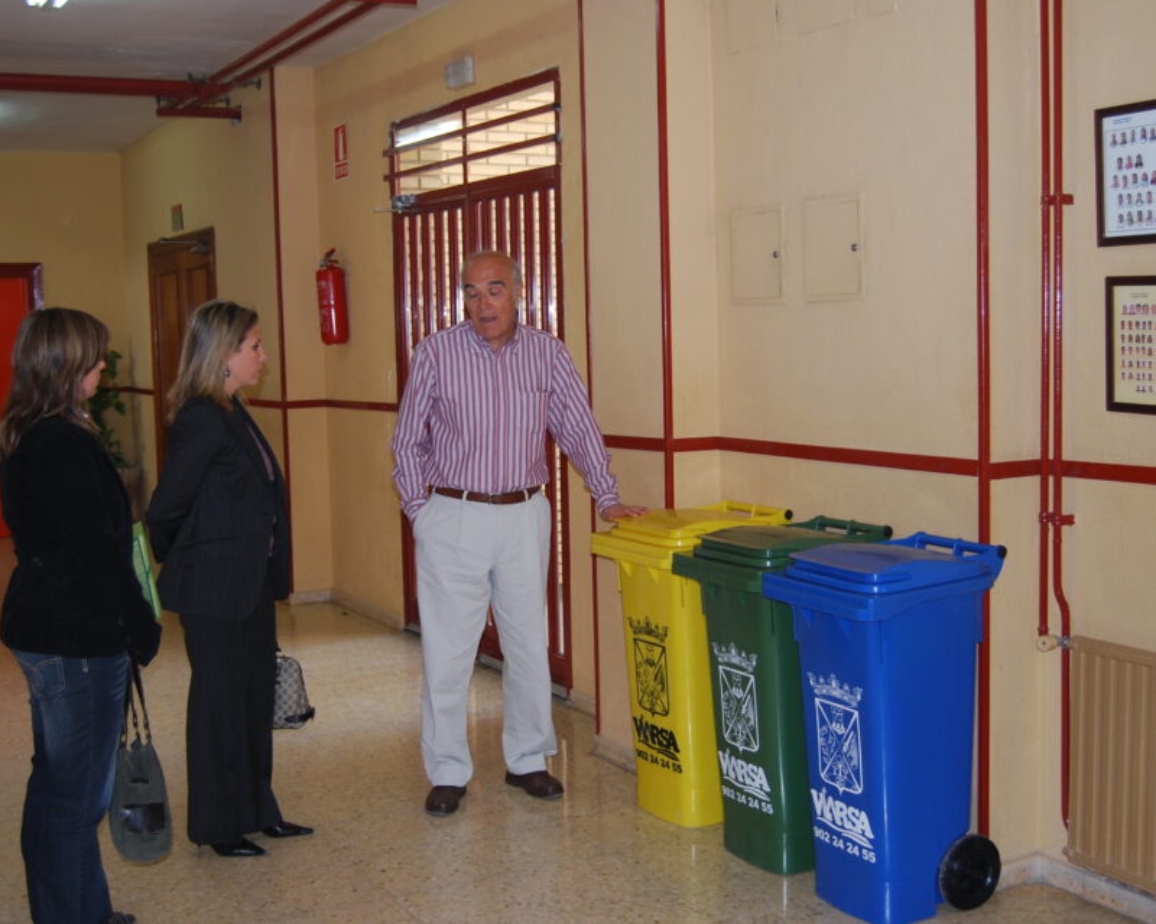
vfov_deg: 34.2
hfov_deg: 42.0
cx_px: 530
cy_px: 462
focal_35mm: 44
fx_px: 1505
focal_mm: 26
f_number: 4
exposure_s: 1/60
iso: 200
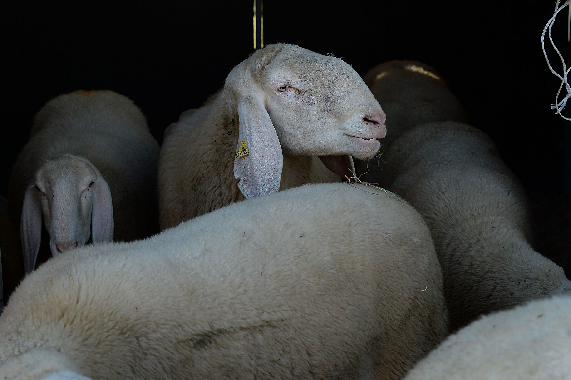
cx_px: 286
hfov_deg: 28.9
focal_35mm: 70
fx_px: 1110
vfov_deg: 19.4
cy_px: 190
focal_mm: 70
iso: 800
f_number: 7.1
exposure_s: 1/400
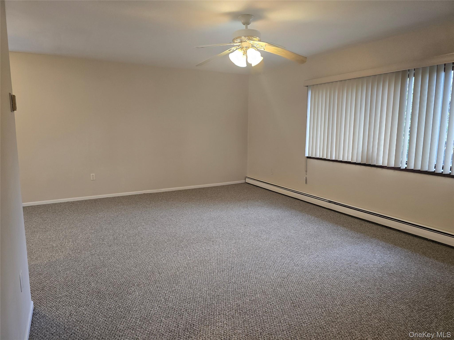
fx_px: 302
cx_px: 227
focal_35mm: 23
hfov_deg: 73.9
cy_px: 170
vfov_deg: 58.9
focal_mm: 6.3
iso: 320
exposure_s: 1/120
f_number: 1.7
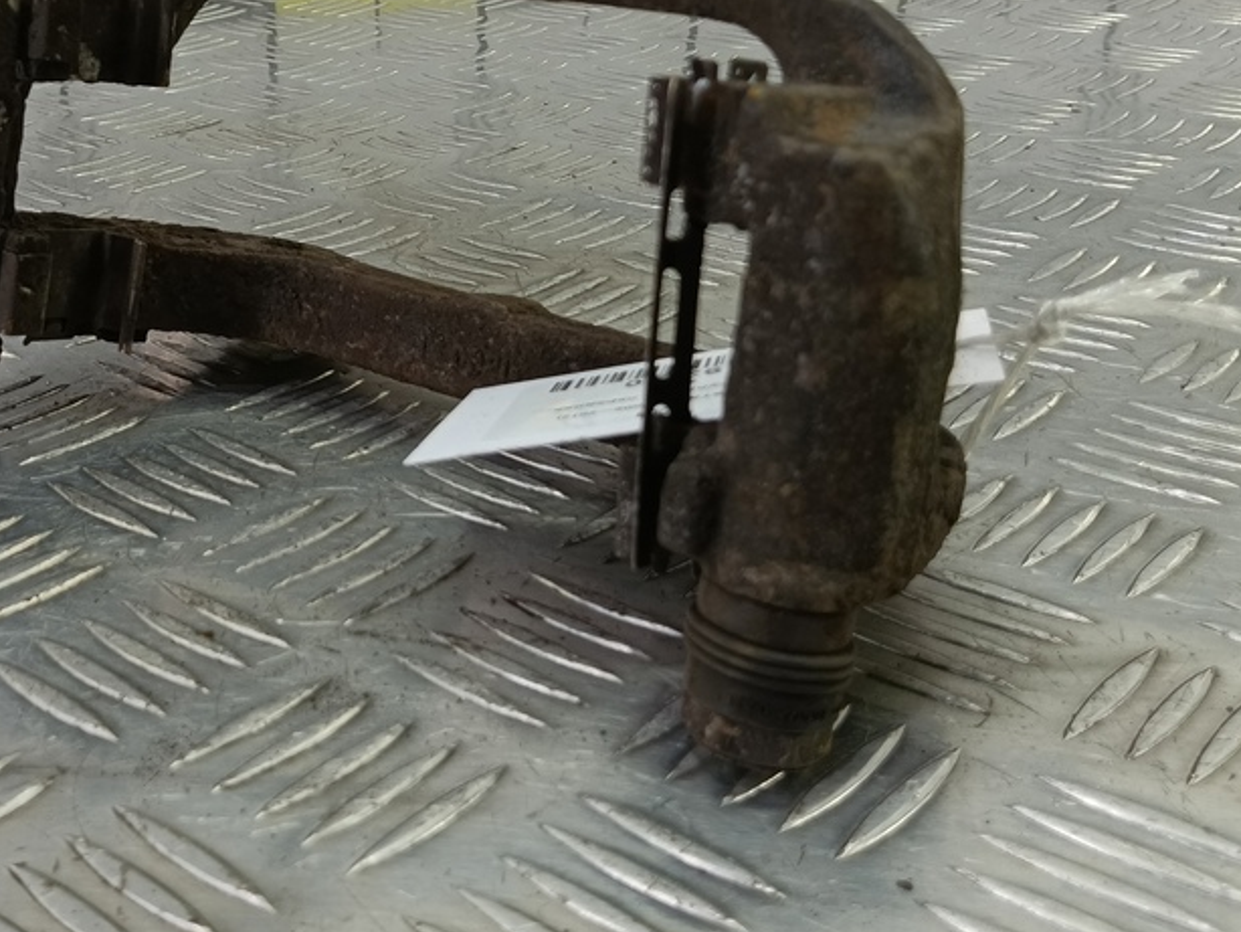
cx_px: 354
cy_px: 210
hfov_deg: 41.2
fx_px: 1614
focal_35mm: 45
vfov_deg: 31.5
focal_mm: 4.11
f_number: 1.6
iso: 133
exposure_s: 1/50
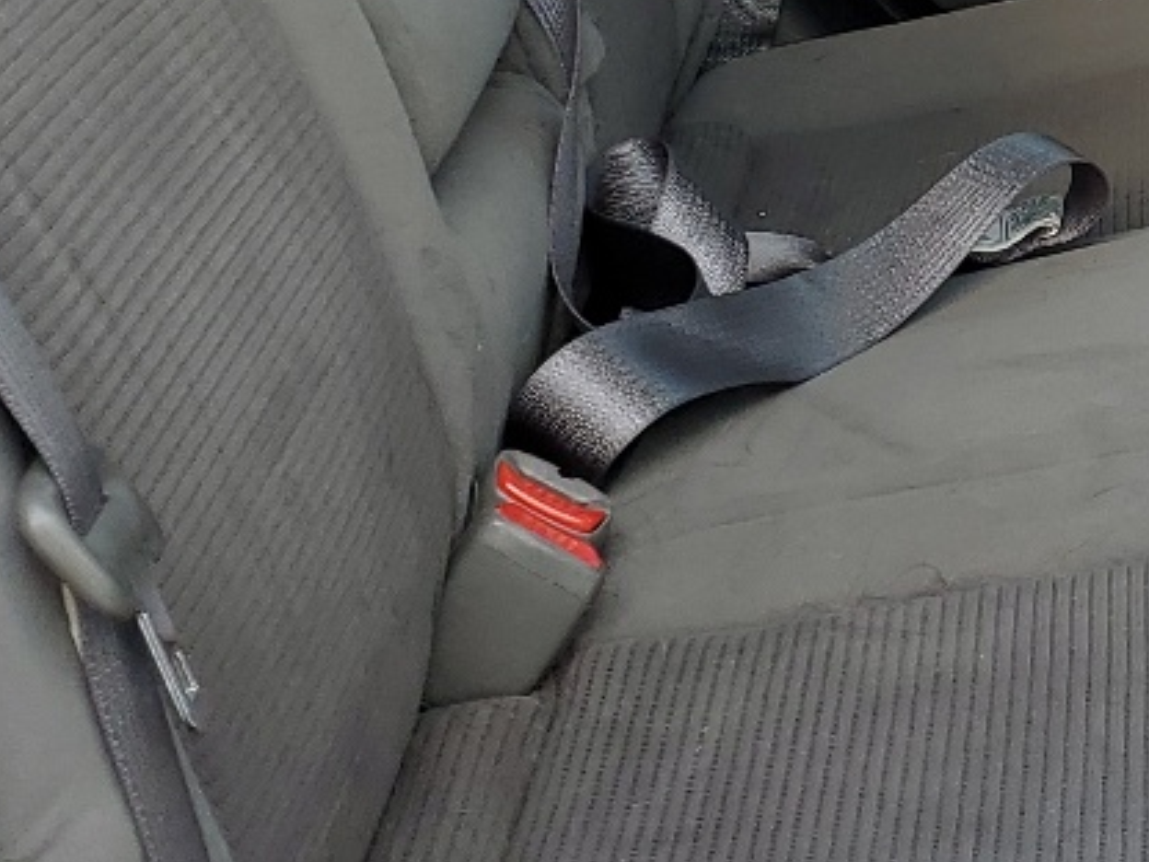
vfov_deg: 14.4
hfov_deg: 19.0
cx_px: 1201
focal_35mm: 100
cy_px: -108
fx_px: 3319
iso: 50
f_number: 1.5
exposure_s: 1/286
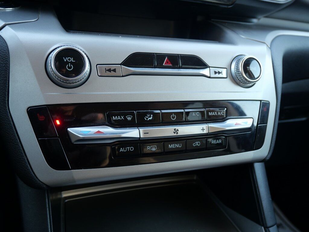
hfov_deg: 60.0
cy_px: 116
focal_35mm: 30
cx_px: 154
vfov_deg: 46.8
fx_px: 268
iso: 400
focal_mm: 15
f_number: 3.7
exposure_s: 1/60
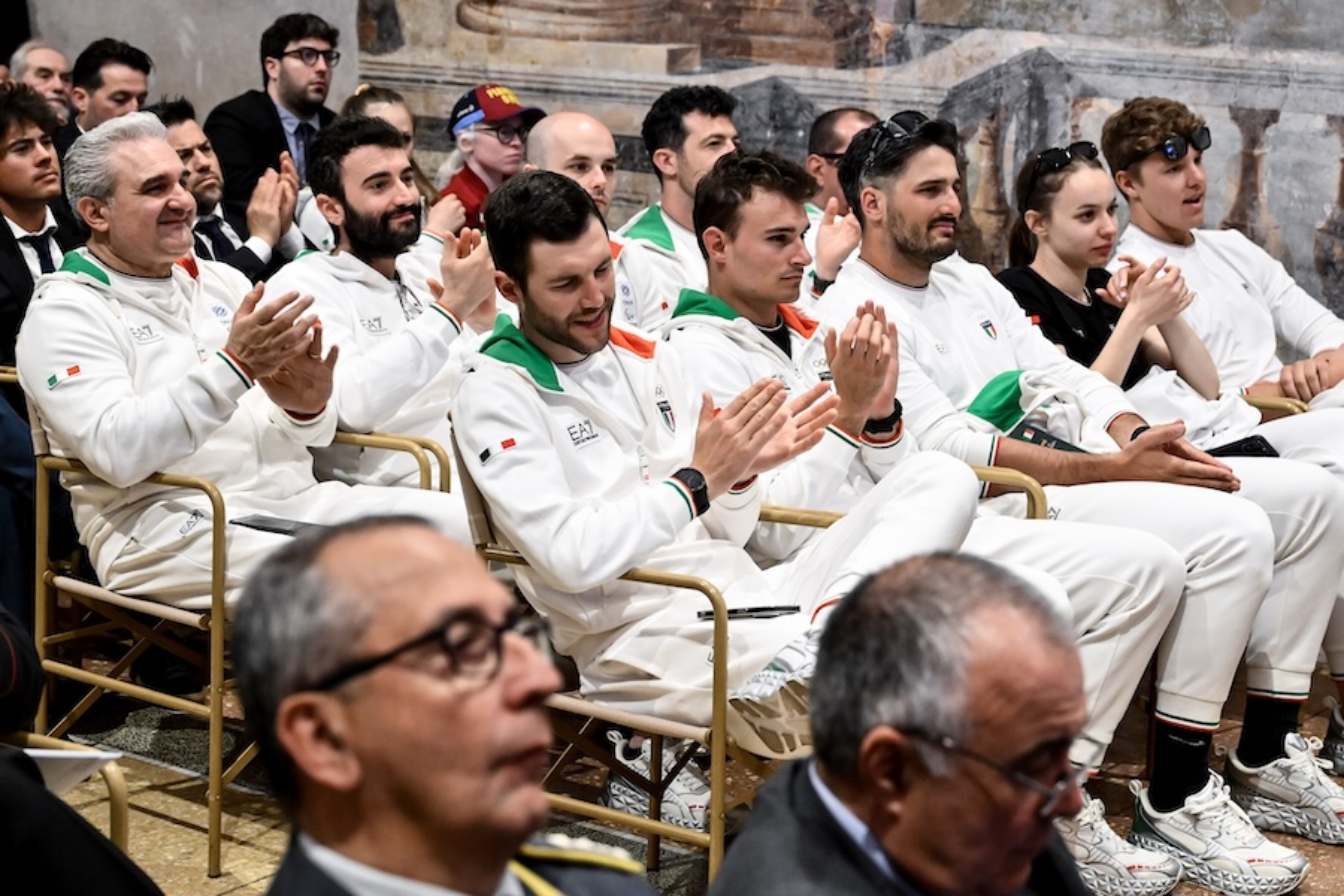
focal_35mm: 57
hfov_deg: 35.1
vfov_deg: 23.8
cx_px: 672
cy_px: 448
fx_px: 2128
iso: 4000
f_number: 4.5
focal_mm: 57
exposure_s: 1/200
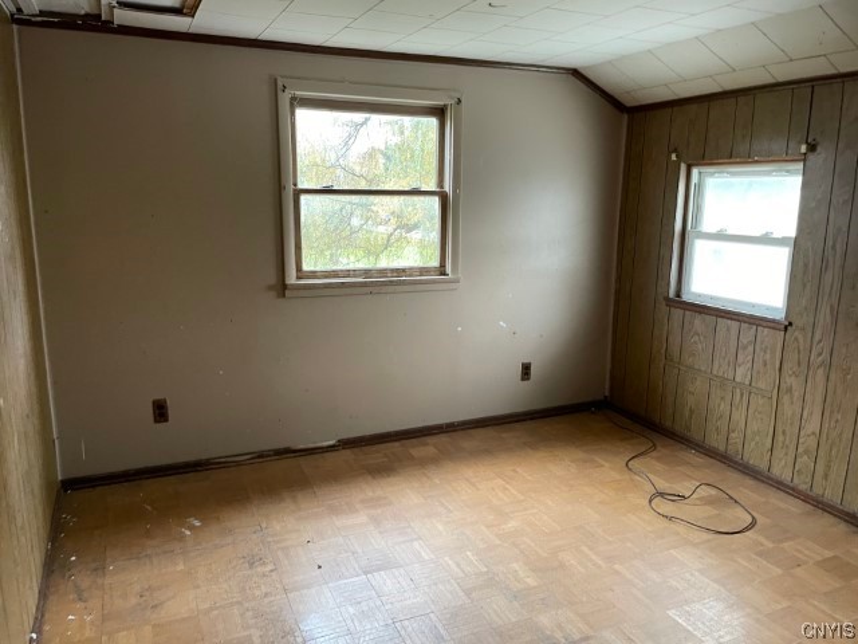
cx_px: 429
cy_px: 322
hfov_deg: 67.3
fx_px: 644
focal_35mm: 26
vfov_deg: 53.1
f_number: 1.6
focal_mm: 4.2
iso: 200
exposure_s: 1/60
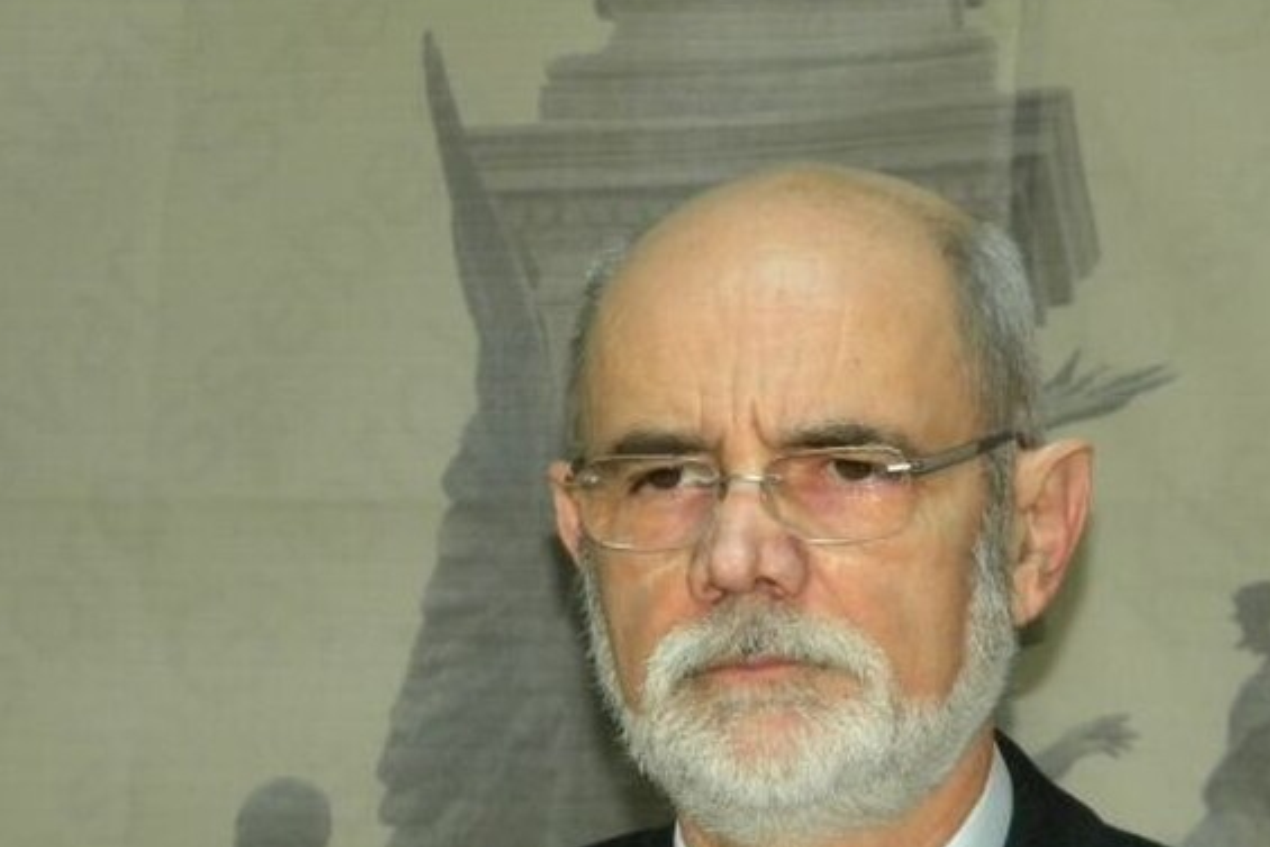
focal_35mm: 145
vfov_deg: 9.5
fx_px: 5116
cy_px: 614
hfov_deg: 14.1
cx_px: 771
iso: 400
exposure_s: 1/30
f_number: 4.7
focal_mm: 19
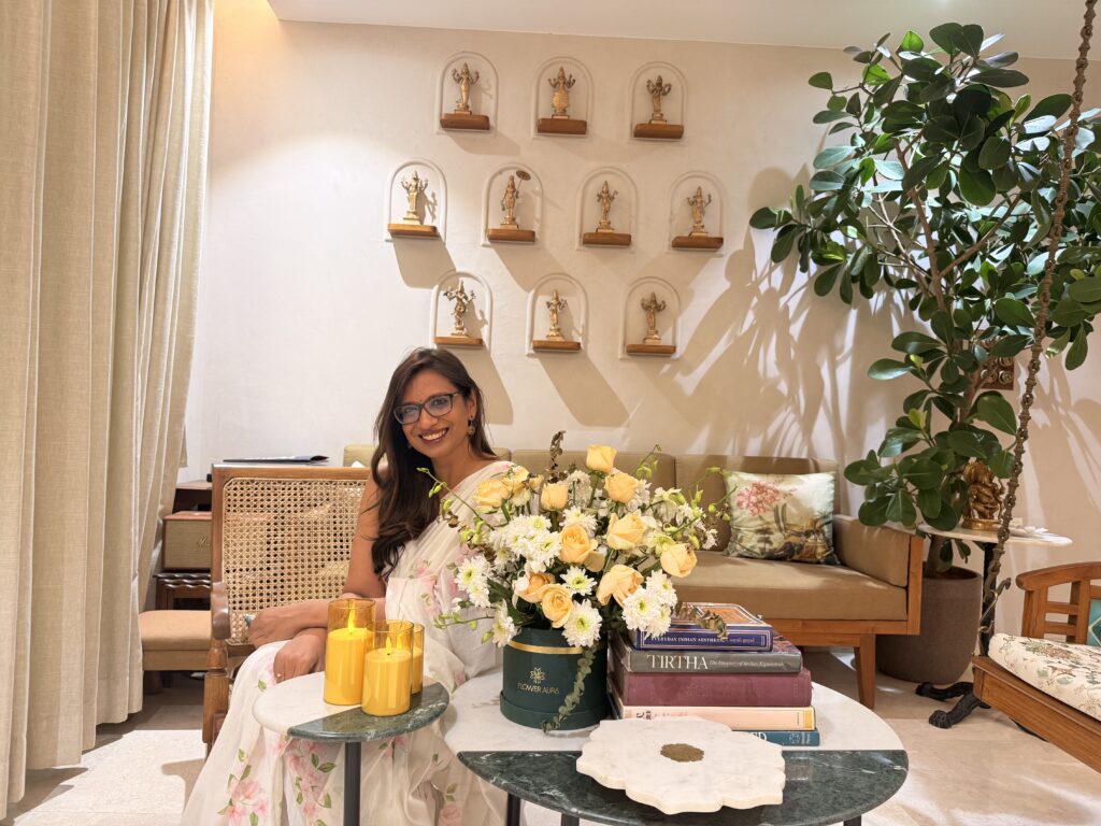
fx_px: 763
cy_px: 413
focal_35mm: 24
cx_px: 550
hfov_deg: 71.6
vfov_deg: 56.8
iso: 160
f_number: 1.78
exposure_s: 1/50
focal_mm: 6.76
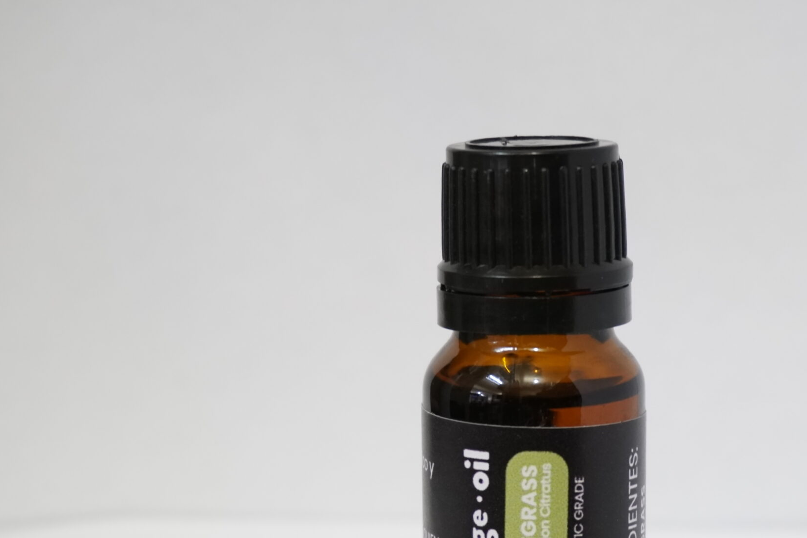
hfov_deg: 18.6
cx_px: 525
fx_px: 2461
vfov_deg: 12.5
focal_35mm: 110
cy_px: 352
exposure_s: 1/80
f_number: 5.6
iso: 3200
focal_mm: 47
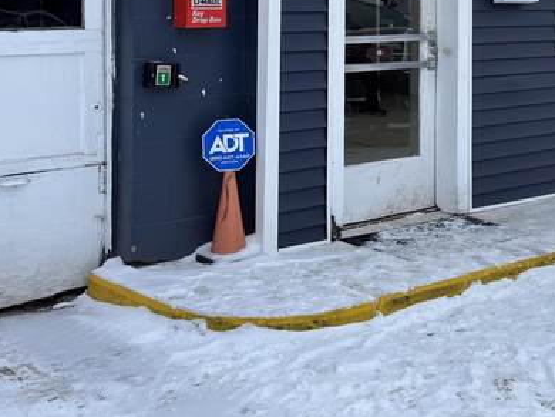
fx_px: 1027
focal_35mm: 64
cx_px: 461
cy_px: 1
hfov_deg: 29.4
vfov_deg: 22.1
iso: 50
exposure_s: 1/927
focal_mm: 5.96
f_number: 1.6
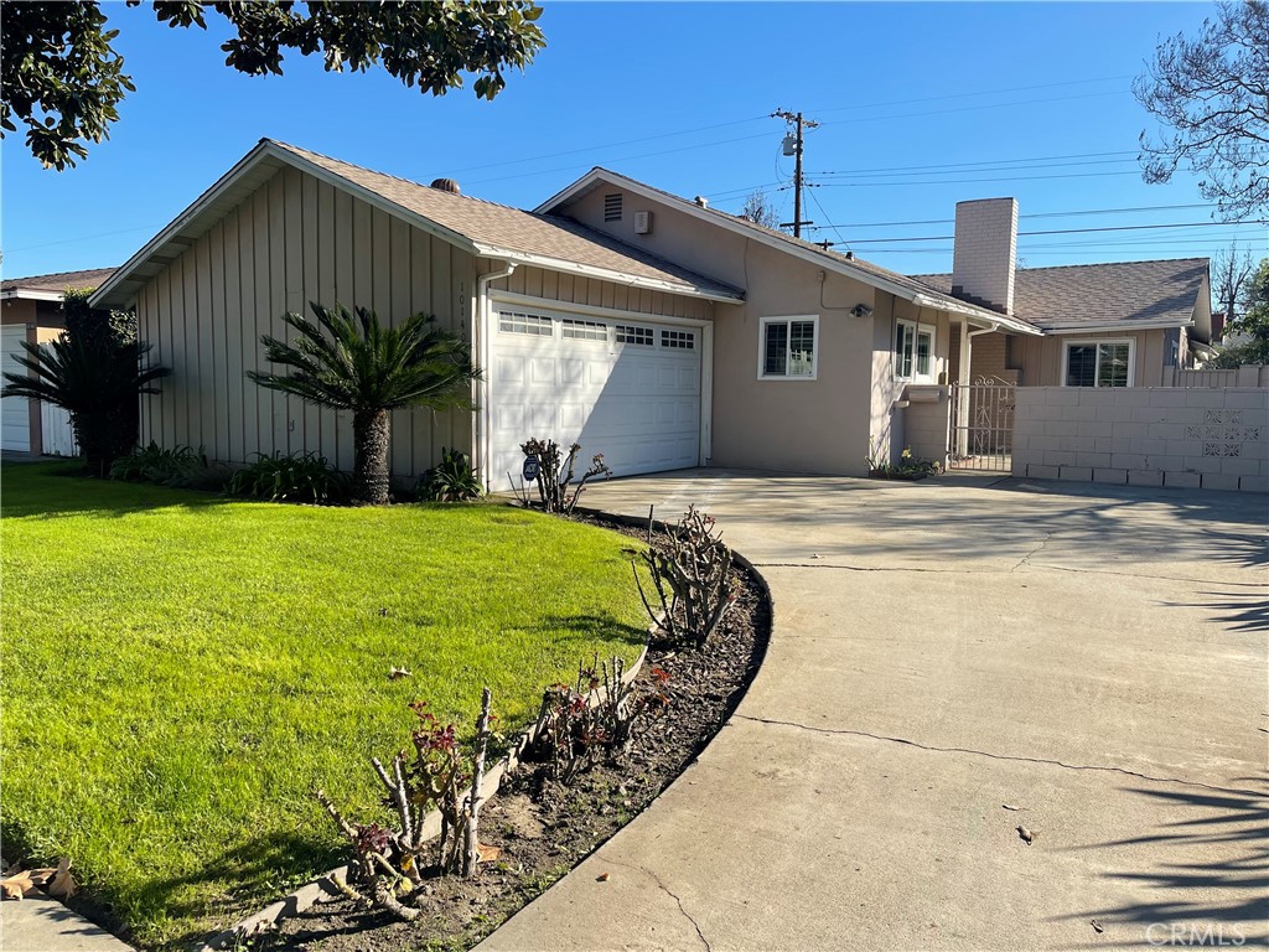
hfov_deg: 69.4
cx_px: 634
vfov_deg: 54.9
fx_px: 916
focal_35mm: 25
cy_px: 476
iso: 32
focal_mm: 5.1
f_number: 1.6
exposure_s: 1/2545
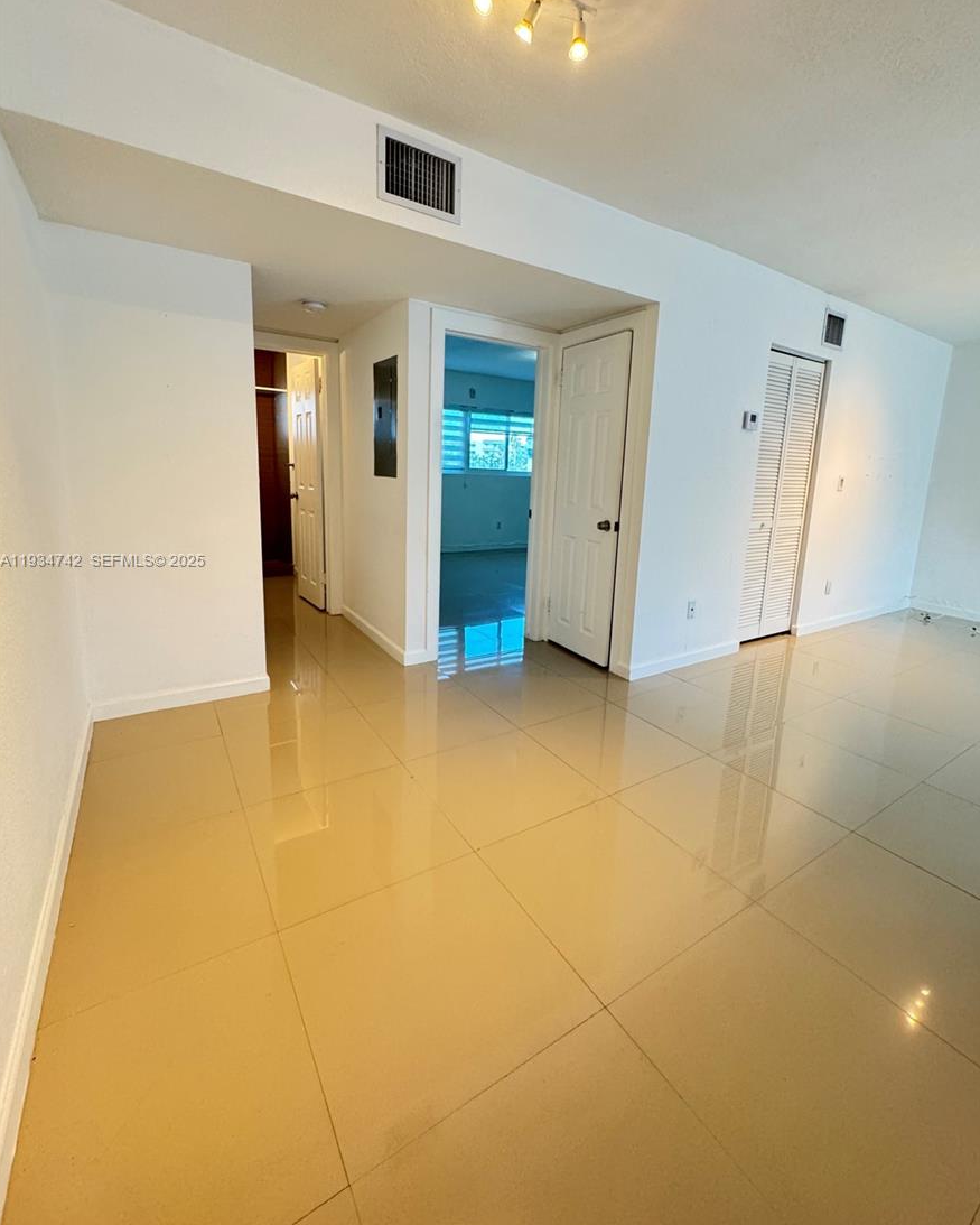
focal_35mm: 15
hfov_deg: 84.1
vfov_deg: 96.6
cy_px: 562
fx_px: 544
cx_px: 501
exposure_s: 1/60
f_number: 2.2
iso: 500
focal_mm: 2.22
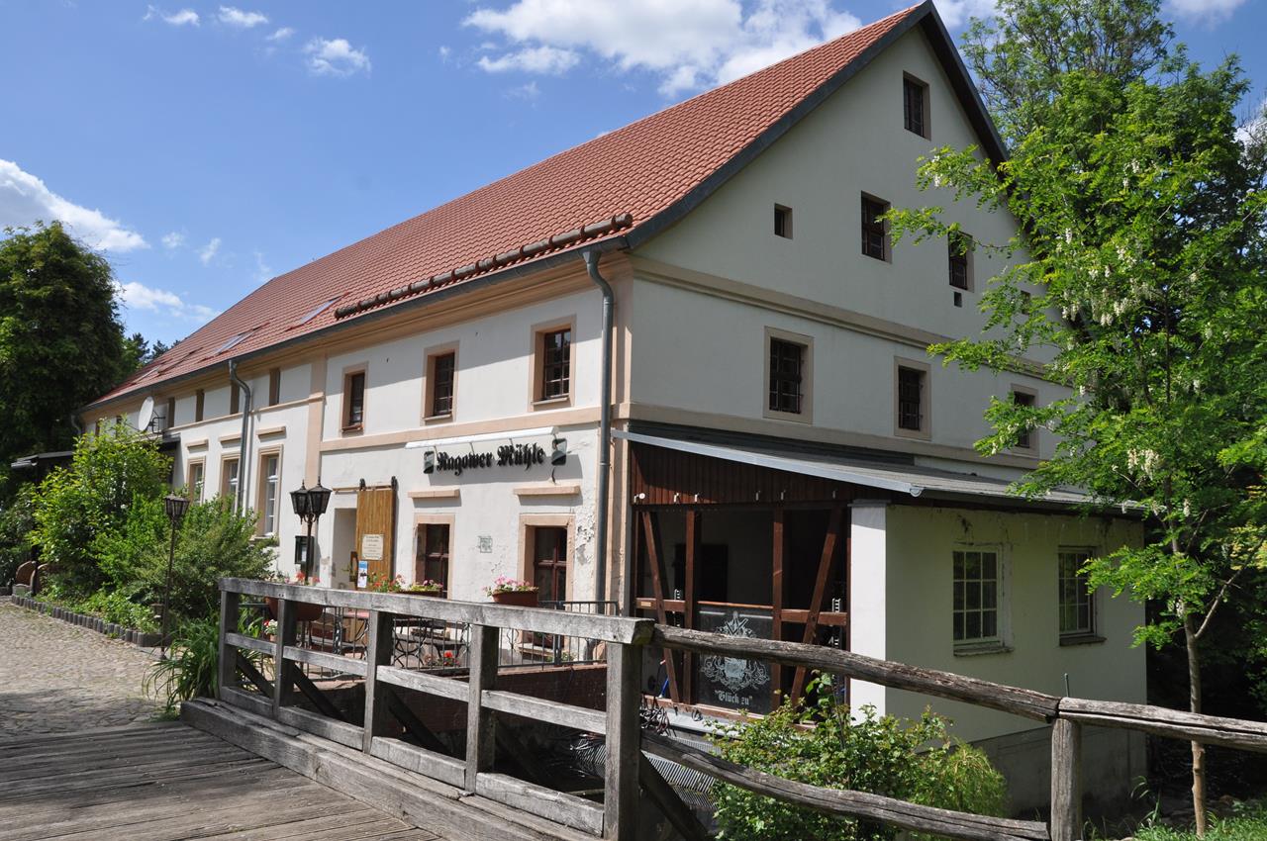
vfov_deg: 43.5
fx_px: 1054
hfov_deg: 62.0
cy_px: 420
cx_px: 634
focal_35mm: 30
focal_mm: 20
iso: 400
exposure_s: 1/640
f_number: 13
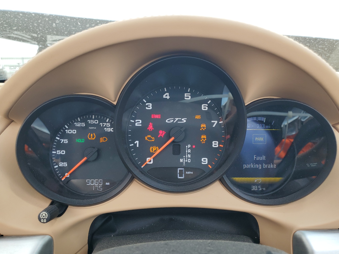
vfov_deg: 53.1
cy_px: 127
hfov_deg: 67.3
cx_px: 170
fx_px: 255
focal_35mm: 26
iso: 50
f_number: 1.5
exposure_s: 1/435
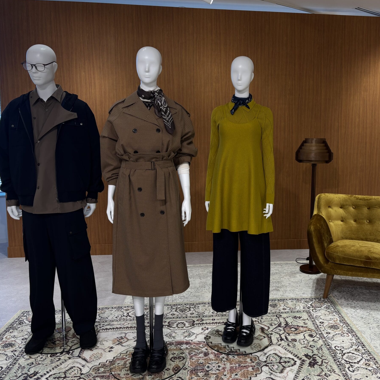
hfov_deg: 48.8
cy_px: 187
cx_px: 258
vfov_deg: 49.7
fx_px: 410
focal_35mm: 33
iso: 40
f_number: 1.6
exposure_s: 1/256
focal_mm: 5.96
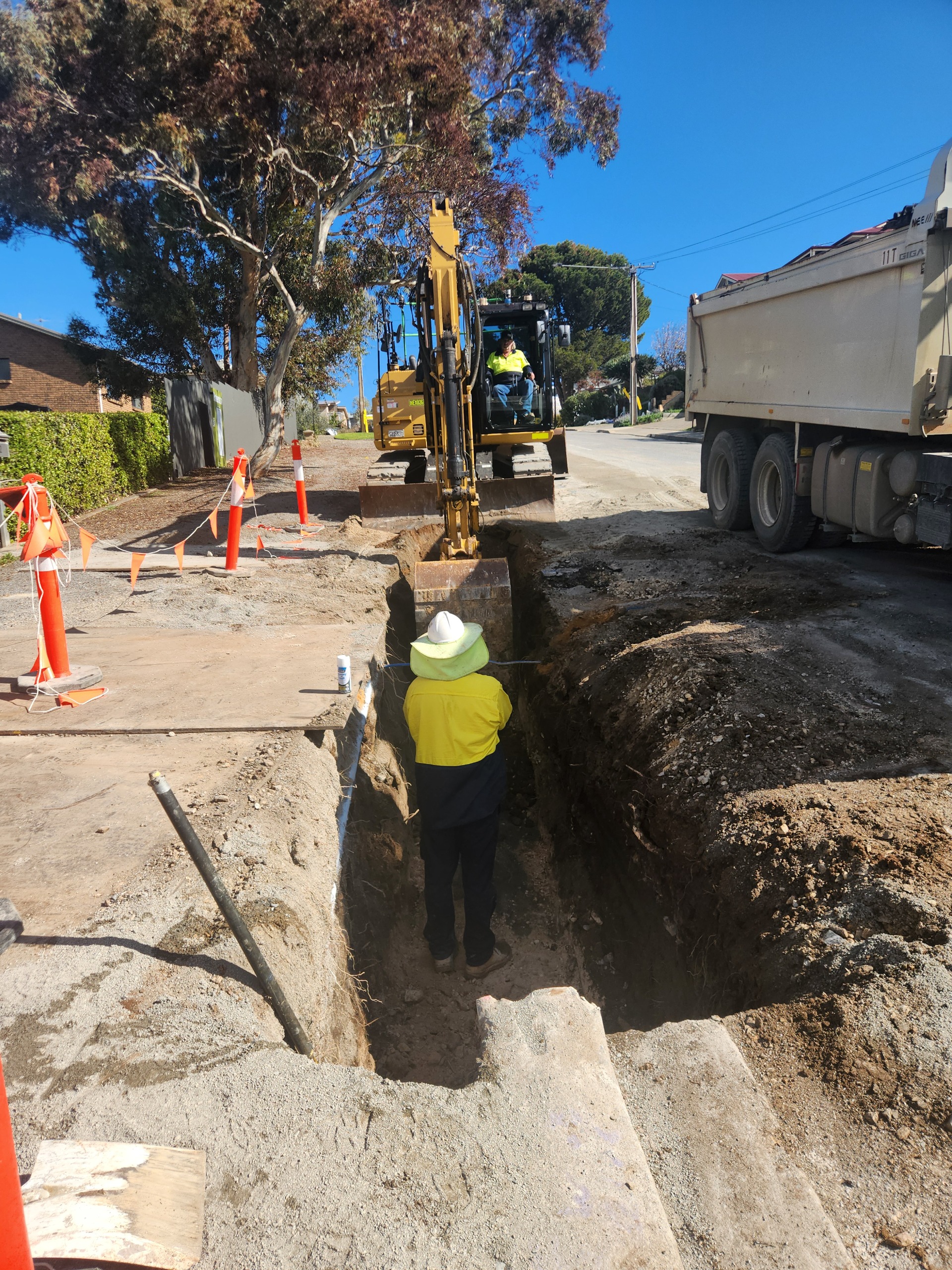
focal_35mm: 23
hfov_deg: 58.9
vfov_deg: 73.9
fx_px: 843
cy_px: 635
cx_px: 476
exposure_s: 1/1129
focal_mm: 5.4
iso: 20
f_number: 1.8
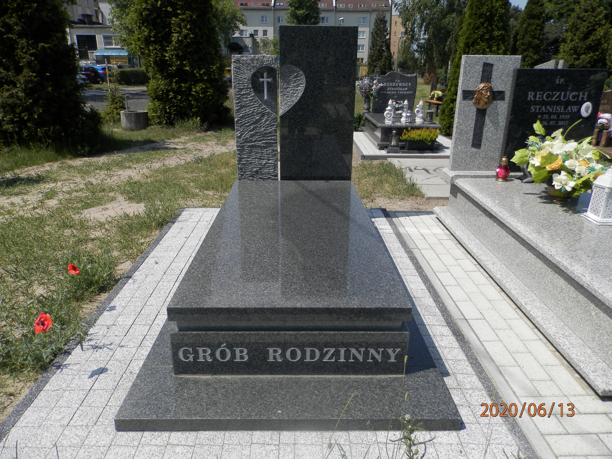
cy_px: 230
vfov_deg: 54.9
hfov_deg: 69.4
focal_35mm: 25
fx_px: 442
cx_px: 306
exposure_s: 1/250
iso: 80
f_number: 8.7
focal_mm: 4.5
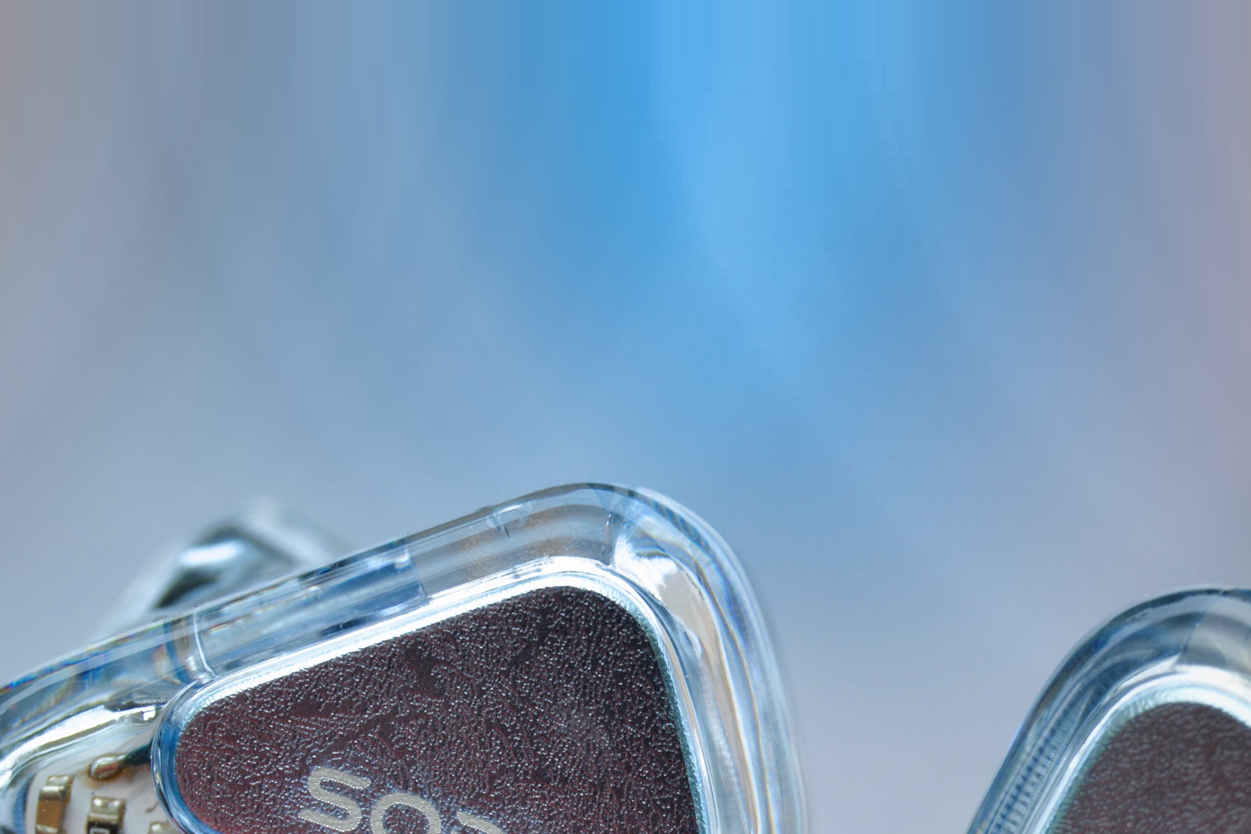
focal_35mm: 178
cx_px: 840
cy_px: 876
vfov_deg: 7.7
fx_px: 6187
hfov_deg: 11.5
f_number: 10
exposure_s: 1/250
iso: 250
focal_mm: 55
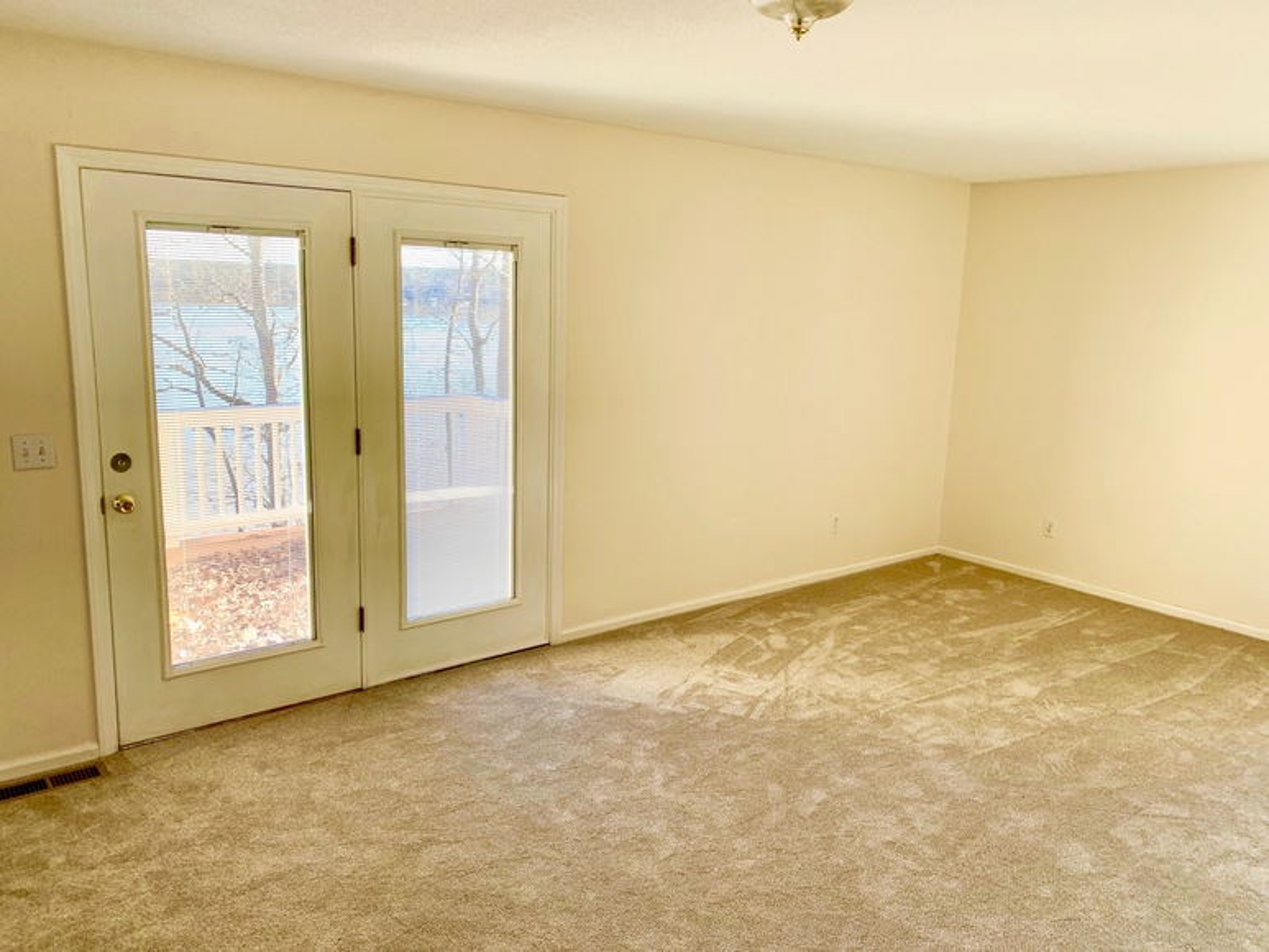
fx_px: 953
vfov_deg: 53.1
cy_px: 476
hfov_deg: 67.3
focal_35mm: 26
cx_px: 634
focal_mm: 4.25
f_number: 1.8
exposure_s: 1/122
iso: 40
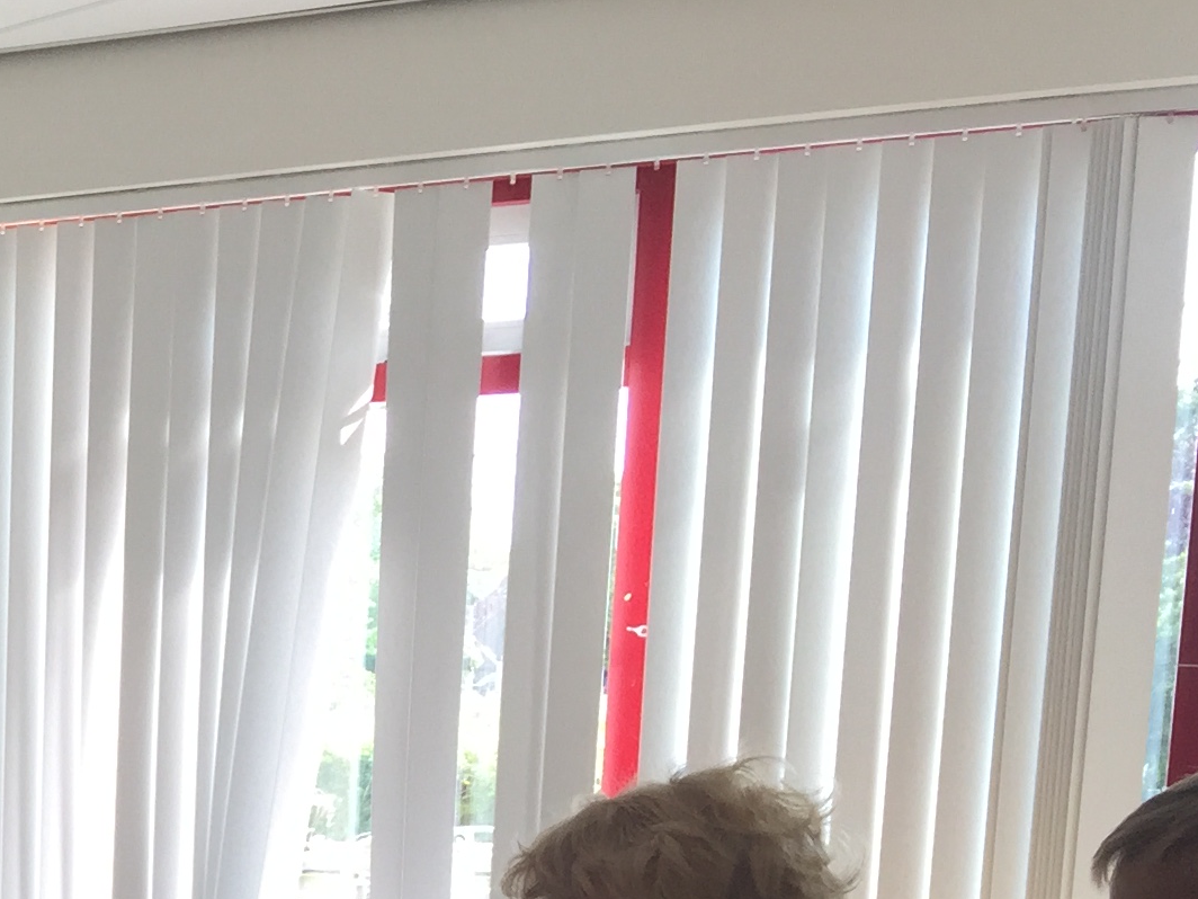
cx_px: -480
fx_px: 3080
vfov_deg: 15.5
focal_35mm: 89
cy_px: 1300
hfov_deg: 19.7
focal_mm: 4.15
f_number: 2.2
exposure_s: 1/100
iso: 40
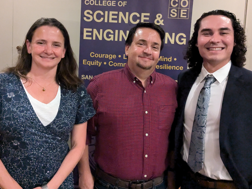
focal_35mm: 35
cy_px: 74
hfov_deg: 52.6
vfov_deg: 40.5
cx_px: 122
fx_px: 255
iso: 2581
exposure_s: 1/120
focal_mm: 4.38
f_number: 1.73
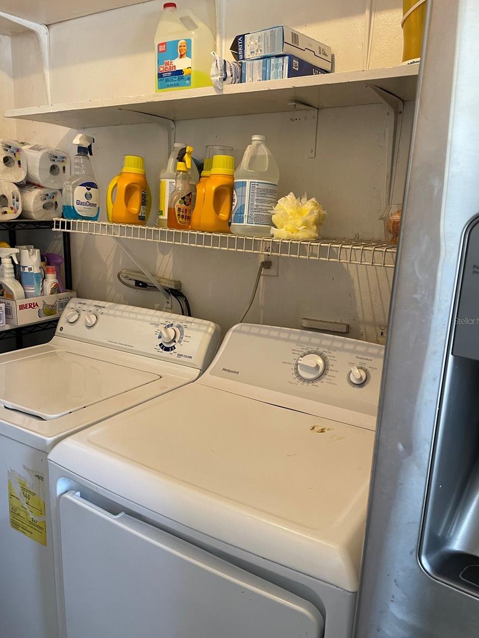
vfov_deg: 65.3
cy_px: 321
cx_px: 244
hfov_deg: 51.4
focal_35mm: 27
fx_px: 498
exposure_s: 1/60
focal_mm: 4.2
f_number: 1.6
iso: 80
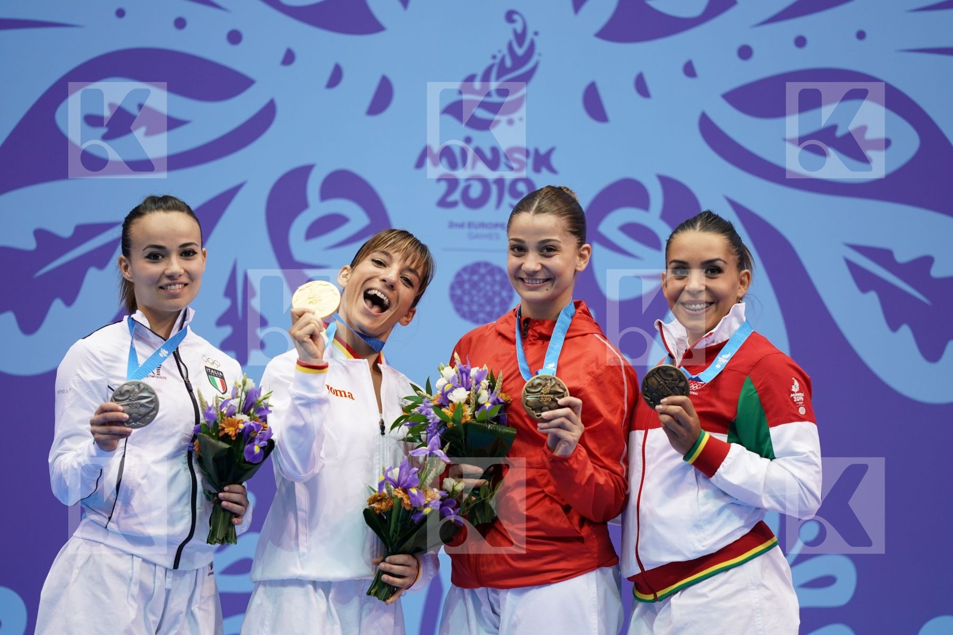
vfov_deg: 3.4
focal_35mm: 400
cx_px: 476
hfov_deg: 5.2
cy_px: 318
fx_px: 10588
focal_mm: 400
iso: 640
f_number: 2.8
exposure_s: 1/500
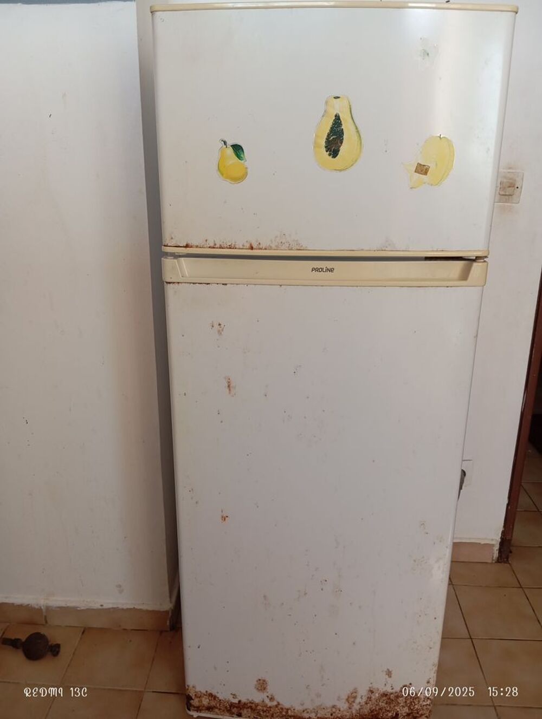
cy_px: 360
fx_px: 583
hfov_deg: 49.9
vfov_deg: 63.4
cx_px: 271
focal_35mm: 28
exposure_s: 1/50
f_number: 1.8
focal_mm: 4.22
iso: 518
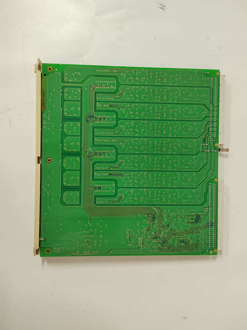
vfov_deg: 71.6
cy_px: 166
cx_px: 126
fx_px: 228
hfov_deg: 56.8
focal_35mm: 24
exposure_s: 1/50
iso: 1300
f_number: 1.9
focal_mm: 5.52
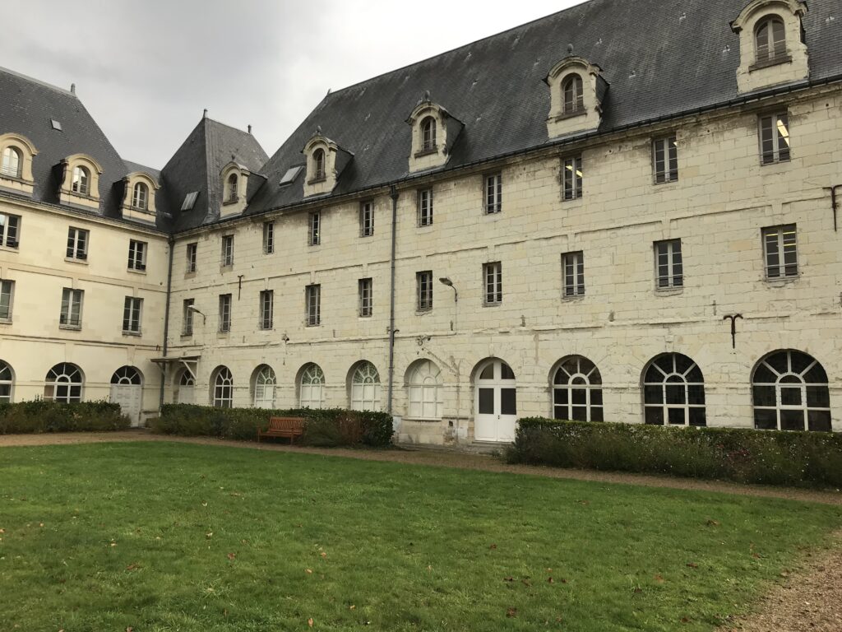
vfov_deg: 49.7
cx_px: 421
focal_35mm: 28
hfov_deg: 63.4
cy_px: 316
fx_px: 681
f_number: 1.8
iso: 20
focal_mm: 3.99
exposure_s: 1/337
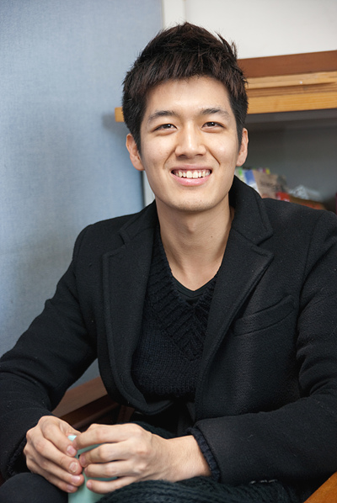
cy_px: 252
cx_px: 168
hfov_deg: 18.2
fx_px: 1051
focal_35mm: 75
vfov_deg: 27.0
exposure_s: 1/60
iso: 250
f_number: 3.2
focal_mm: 50
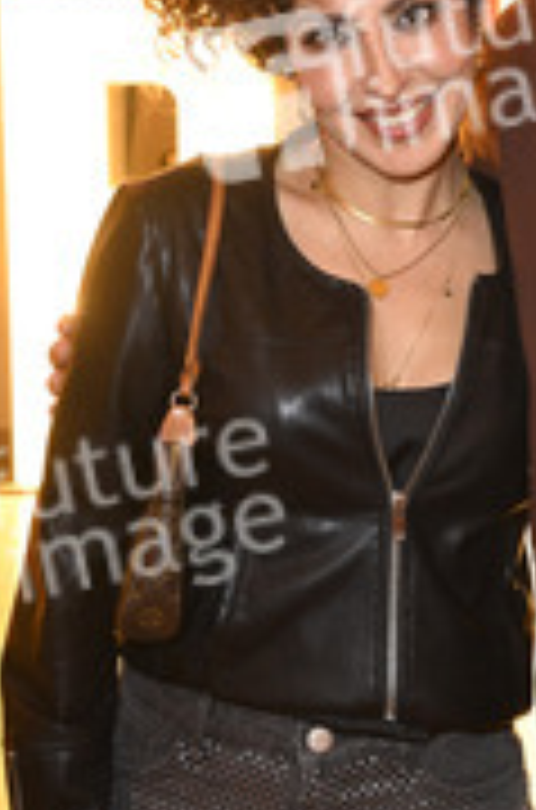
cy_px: 302
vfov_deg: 20.8
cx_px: 545
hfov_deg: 13.7
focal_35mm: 98
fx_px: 2201
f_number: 5.6
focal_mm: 44
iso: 3200
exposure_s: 1/30
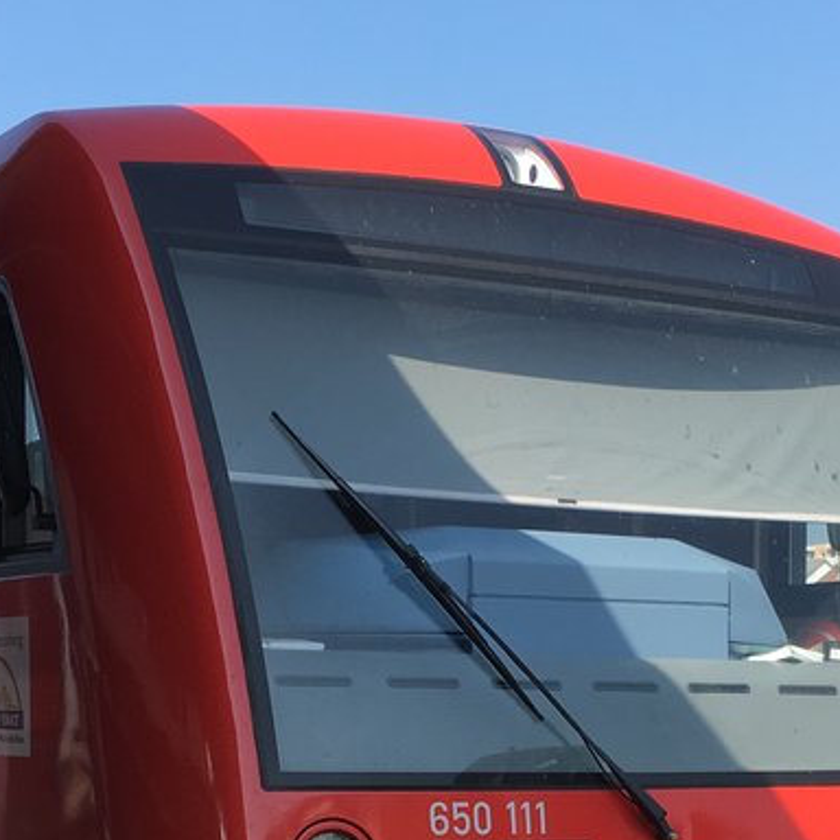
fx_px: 2196
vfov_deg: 20.8
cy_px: 866
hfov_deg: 21.5
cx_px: 584
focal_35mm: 80
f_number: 2.2
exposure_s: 1/810
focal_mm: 4.15
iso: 25
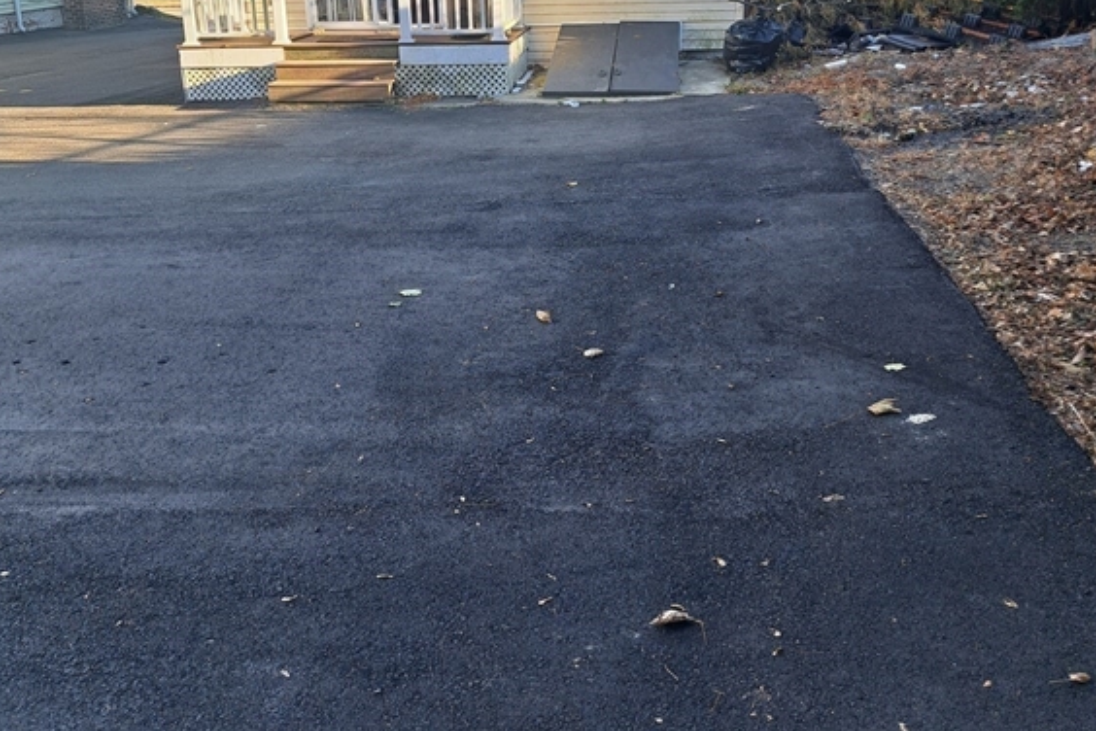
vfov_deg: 38.0
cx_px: 554
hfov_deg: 55.8
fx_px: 1035
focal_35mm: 34
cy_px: 191
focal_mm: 5.23
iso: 50
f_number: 1.8
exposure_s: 1/222
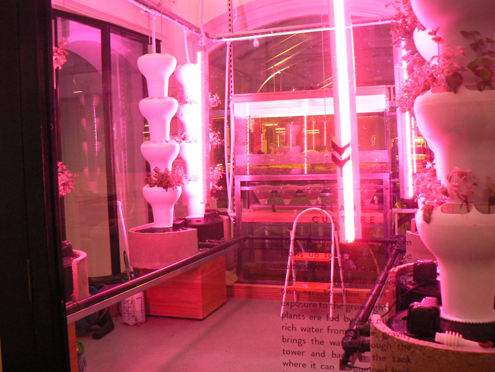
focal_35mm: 38
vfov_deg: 37.7
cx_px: 238
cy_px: 185
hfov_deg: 49.0
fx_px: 543
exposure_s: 1/30
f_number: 2.8
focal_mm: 6
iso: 200
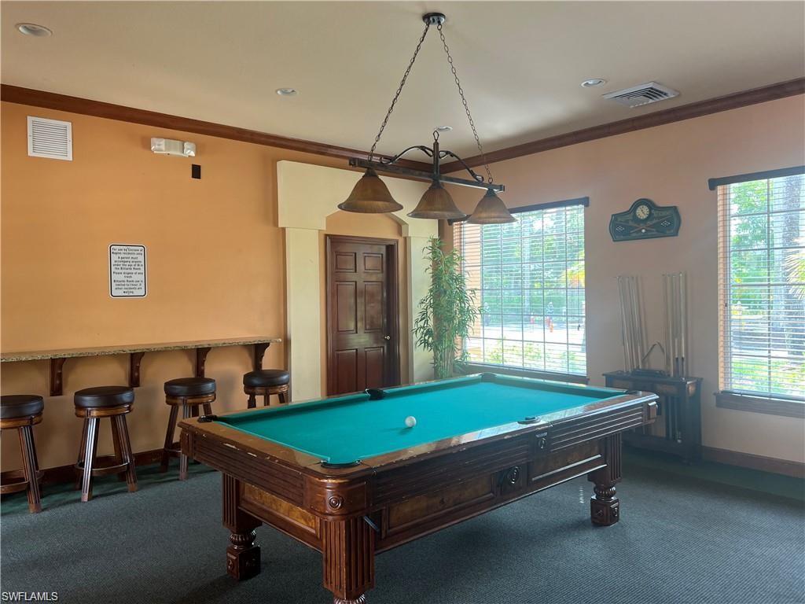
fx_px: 605
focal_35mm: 26
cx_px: 402
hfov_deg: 67.3
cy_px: 302
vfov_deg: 53.1
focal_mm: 5.7
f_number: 1.5
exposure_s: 1/121
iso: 80
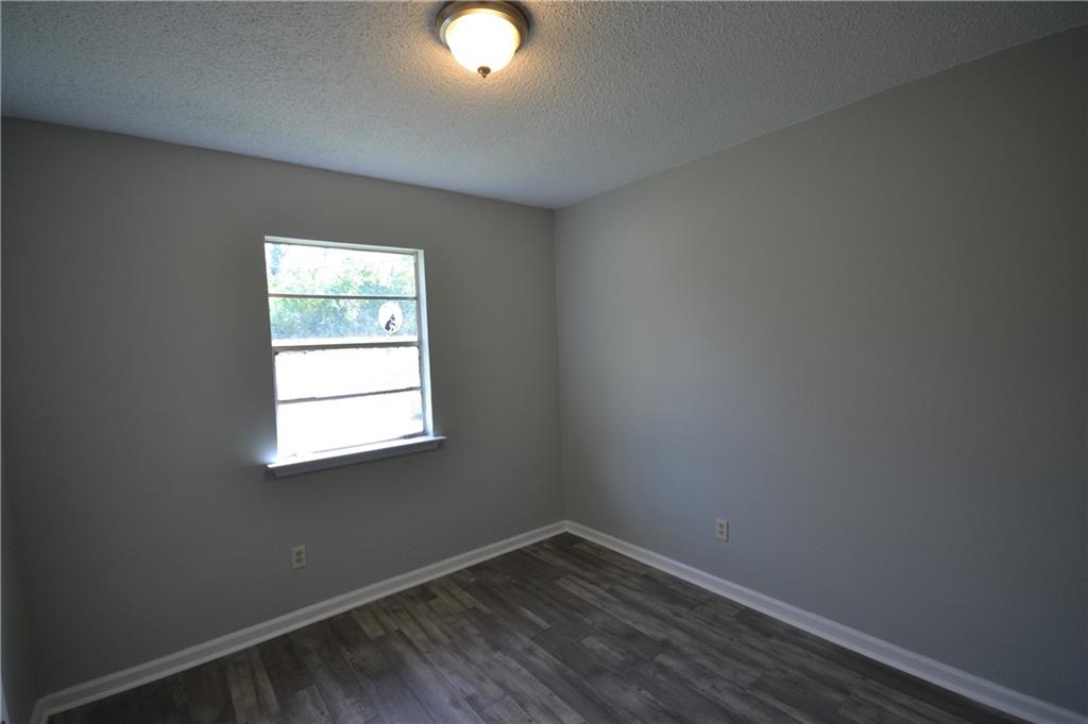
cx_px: 544
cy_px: 362
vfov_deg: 77.3
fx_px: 453
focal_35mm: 15
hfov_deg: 100.4
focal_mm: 10
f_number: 5.6
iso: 400
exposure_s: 1/125
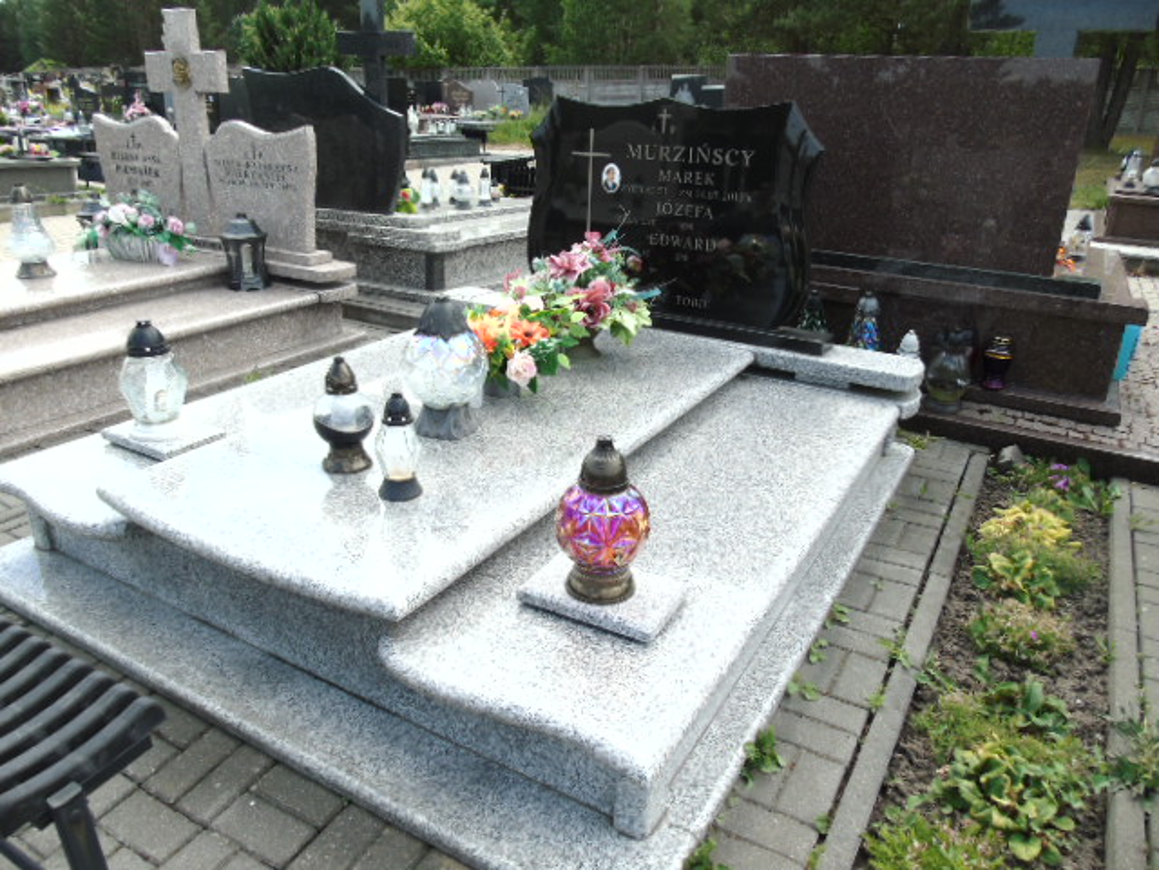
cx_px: 580
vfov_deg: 54.9
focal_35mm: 25
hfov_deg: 69.4
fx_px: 837
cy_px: 435
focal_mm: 4.4
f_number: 3.4
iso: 80
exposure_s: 1/400
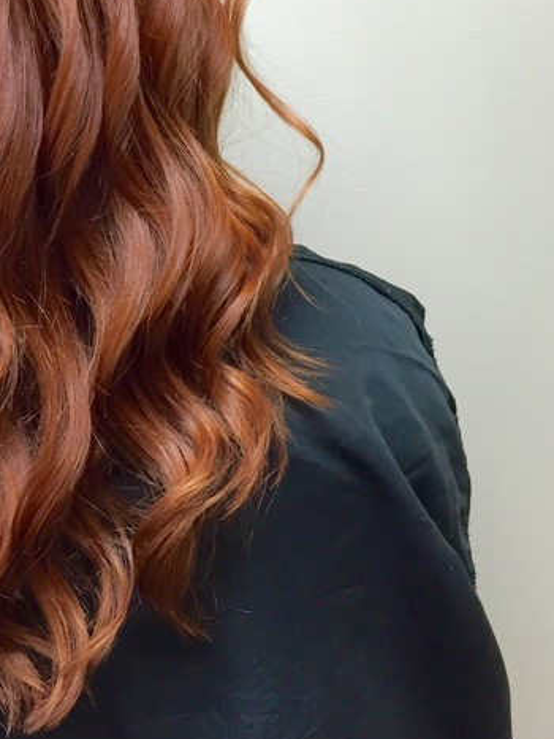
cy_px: 146
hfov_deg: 26.6
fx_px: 1131
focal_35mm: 53
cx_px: 63
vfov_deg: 35.0
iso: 64
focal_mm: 4.15
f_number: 2.2
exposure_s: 1/30
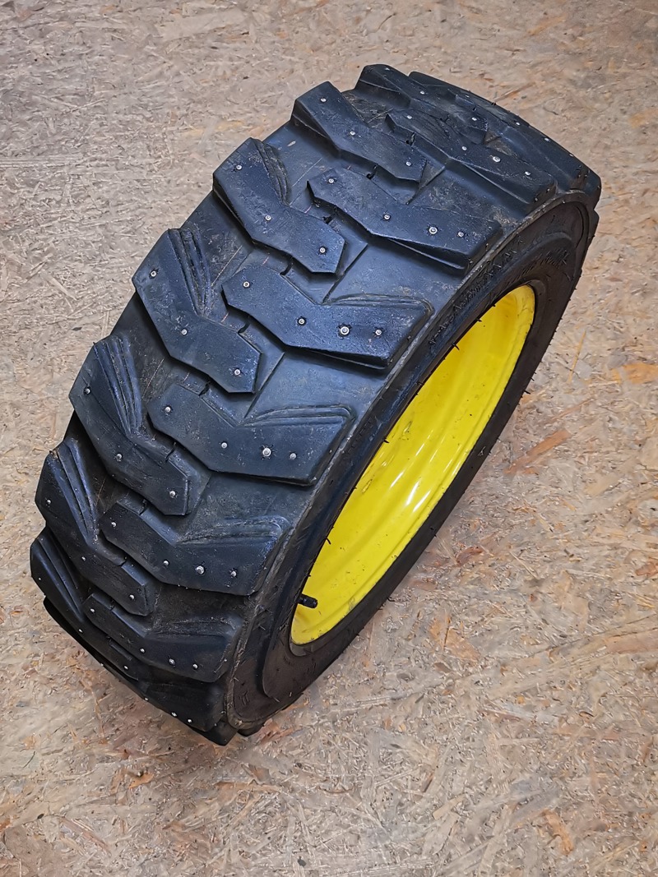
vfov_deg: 46.8
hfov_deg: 36.0
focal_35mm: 40
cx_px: 329
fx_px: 1014
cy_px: 438
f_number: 1.8
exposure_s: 3
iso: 200
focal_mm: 5.58
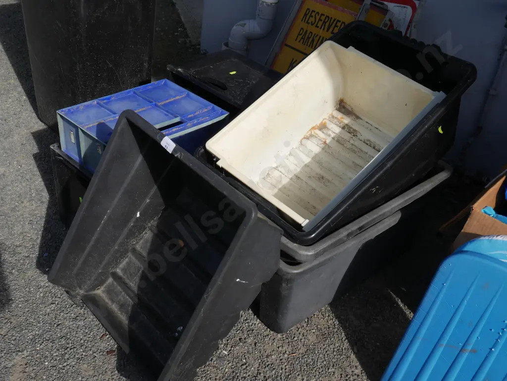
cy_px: 190
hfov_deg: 46.8
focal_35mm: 40
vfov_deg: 36.0
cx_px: 254
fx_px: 586
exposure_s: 1/500
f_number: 9
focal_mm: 20
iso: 200
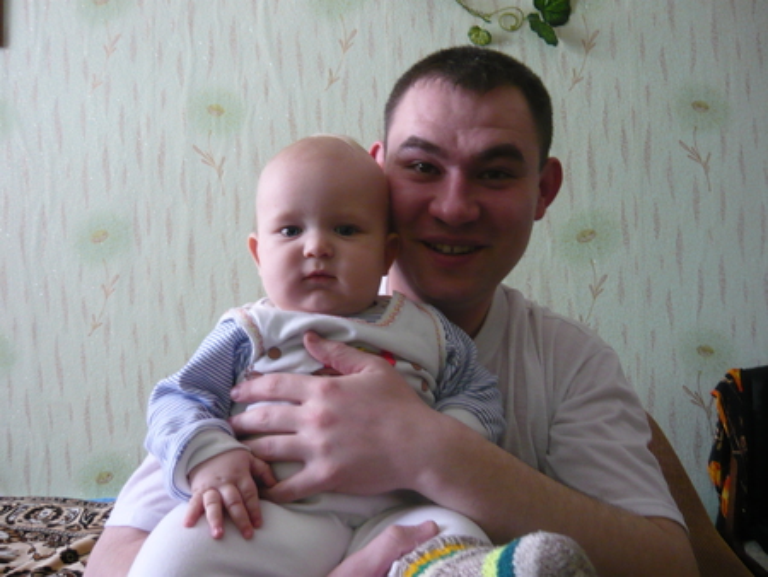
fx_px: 733
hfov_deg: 55.3
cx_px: 384
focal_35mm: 33
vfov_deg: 43.0
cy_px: 288
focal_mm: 5.5
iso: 250
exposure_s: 1/30
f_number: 2.8
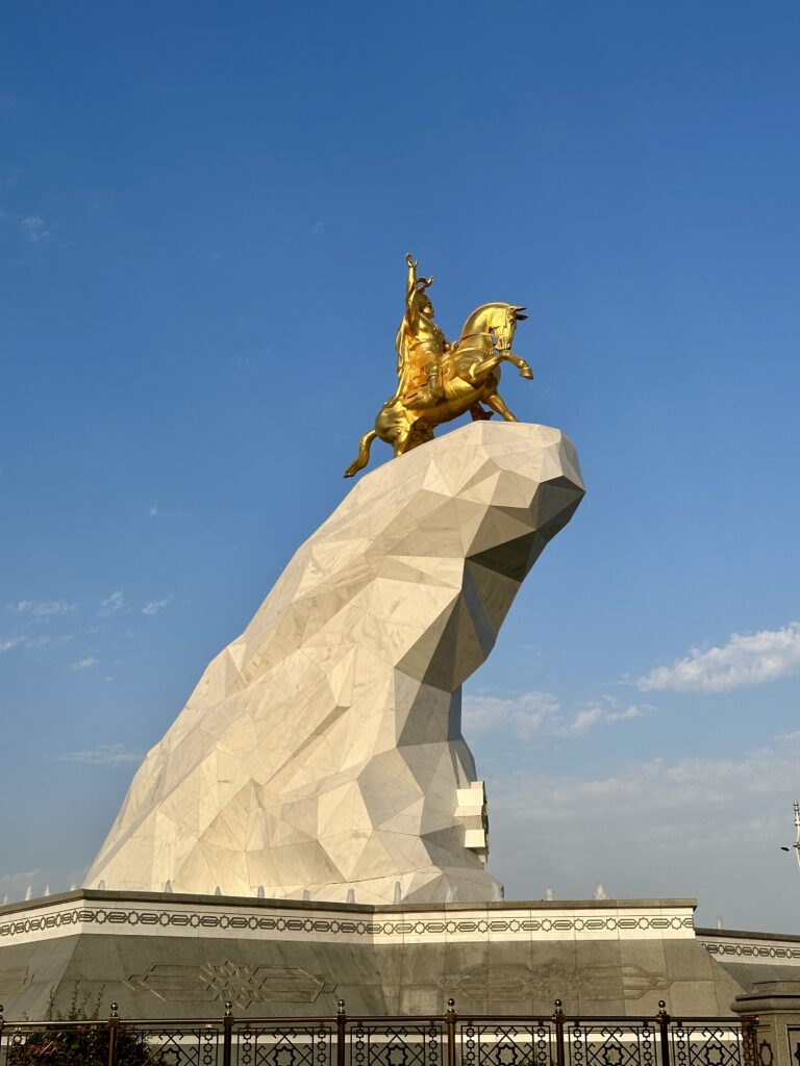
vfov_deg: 39.7
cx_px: 400
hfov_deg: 30.3
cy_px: 533
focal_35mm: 48
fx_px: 1479
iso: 64
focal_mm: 6.86
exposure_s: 1/4367
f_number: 1.78
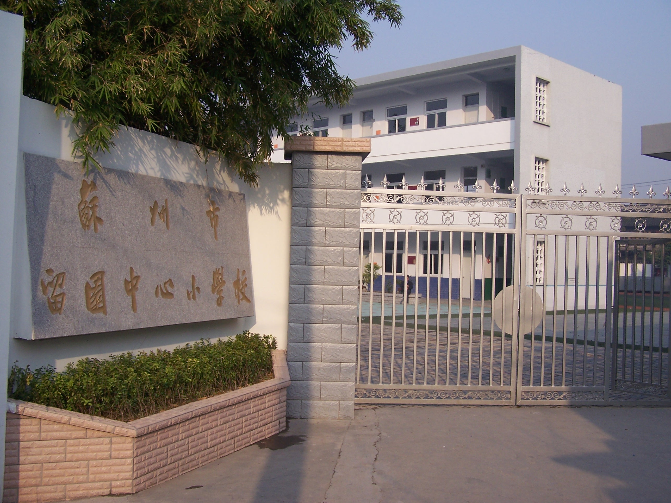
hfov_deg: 46.8
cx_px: 336
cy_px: 252
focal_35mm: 40
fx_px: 775
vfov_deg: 36.0
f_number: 2.8
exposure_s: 1/1000
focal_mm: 6.7
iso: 80
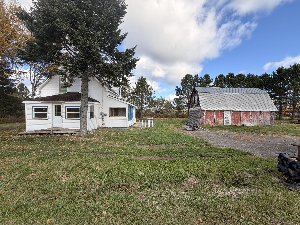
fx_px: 121
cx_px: 150
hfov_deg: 102.1
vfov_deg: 85.7
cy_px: 112
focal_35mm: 14
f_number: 2.2
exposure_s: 1/770
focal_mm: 2.22
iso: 40
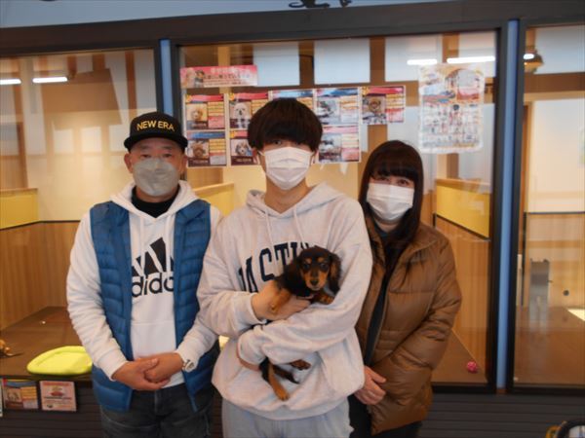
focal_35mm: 26
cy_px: 219
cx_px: 292
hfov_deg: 67.3
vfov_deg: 53.1
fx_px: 439
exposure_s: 1/40
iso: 80
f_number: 3.2
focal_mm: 4.6
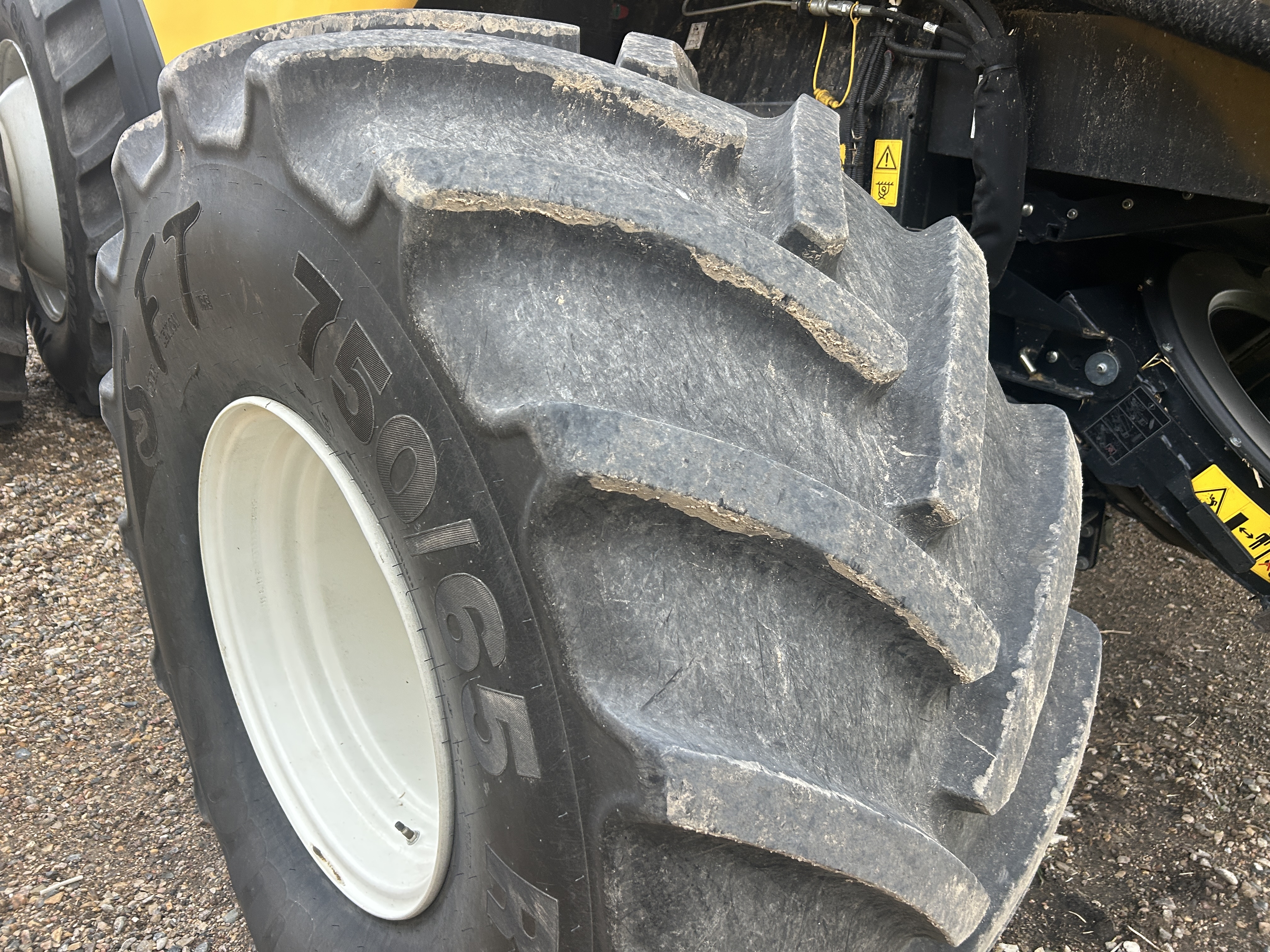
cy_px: 476
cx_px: 635
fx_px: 954
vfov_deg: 53.1
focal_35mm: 26
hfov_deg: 67.3
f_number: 1.5
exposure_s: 1/110
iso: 125
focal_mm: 5.7
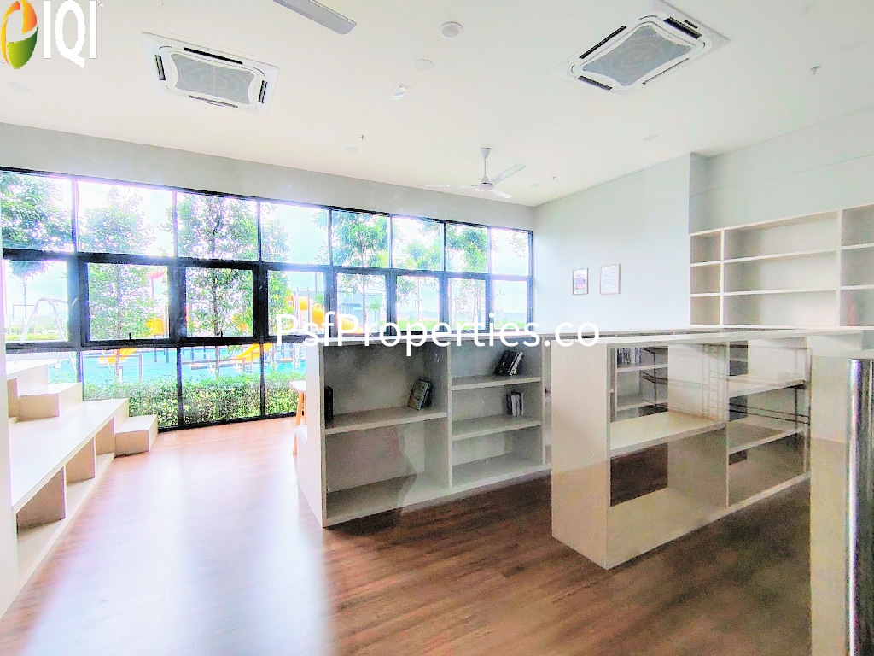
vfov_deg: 74.7
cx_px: 437
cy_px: 328
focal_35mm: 17
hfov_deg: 91.0
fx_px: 429
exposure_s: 1/100
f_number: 2.2
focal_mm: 1.43
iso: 157
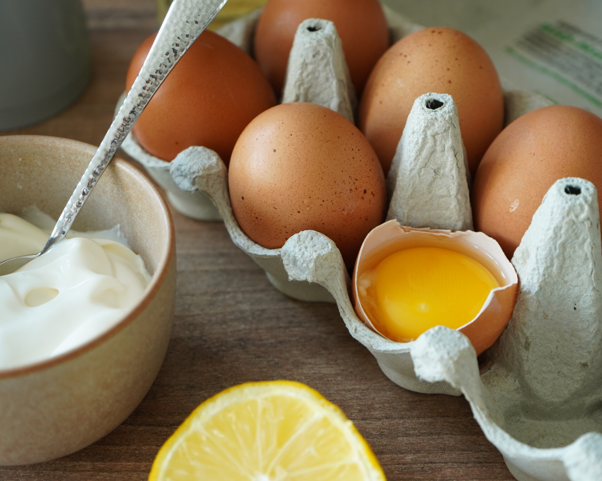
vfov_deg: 22.2
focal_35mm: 69
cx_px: 318
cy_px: 241
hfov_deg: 27.5
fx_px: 1229
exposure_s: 1/30
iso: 1250
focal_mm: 61
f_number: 6.3
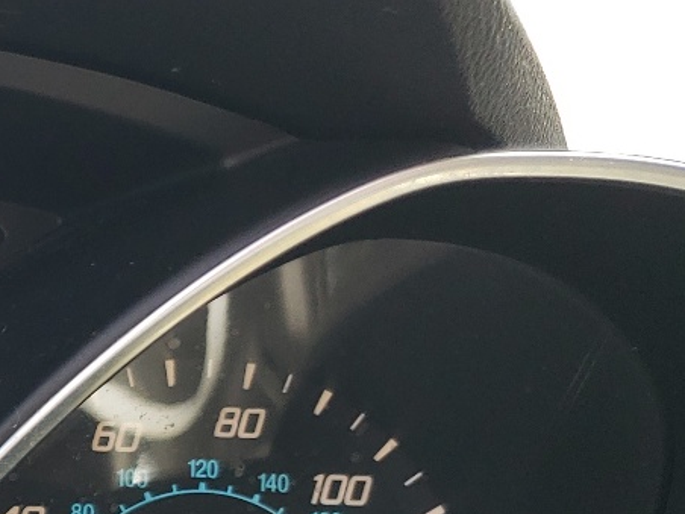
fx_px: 1821
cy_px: 494
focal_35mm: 92
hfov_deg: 17.7
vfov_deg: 15.8
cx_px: -500
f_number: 1.5
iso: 50
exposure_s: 1/154
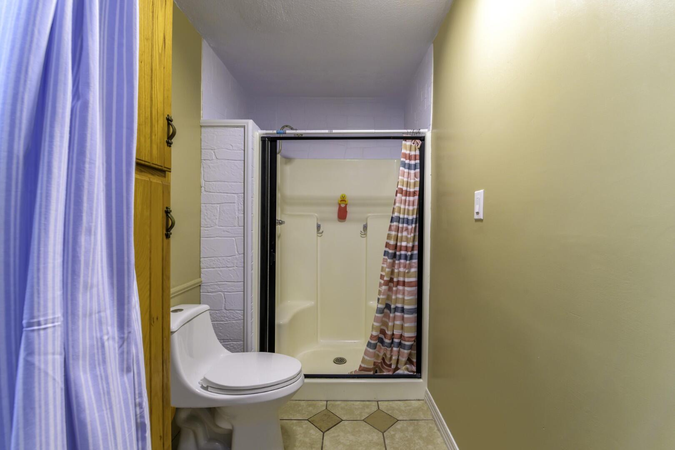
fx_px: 281
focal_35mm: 15
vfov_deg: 77.3
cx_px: 338
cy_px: 225
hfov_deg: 100.4
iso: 320
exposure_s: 1/13
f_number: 13
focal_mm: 15
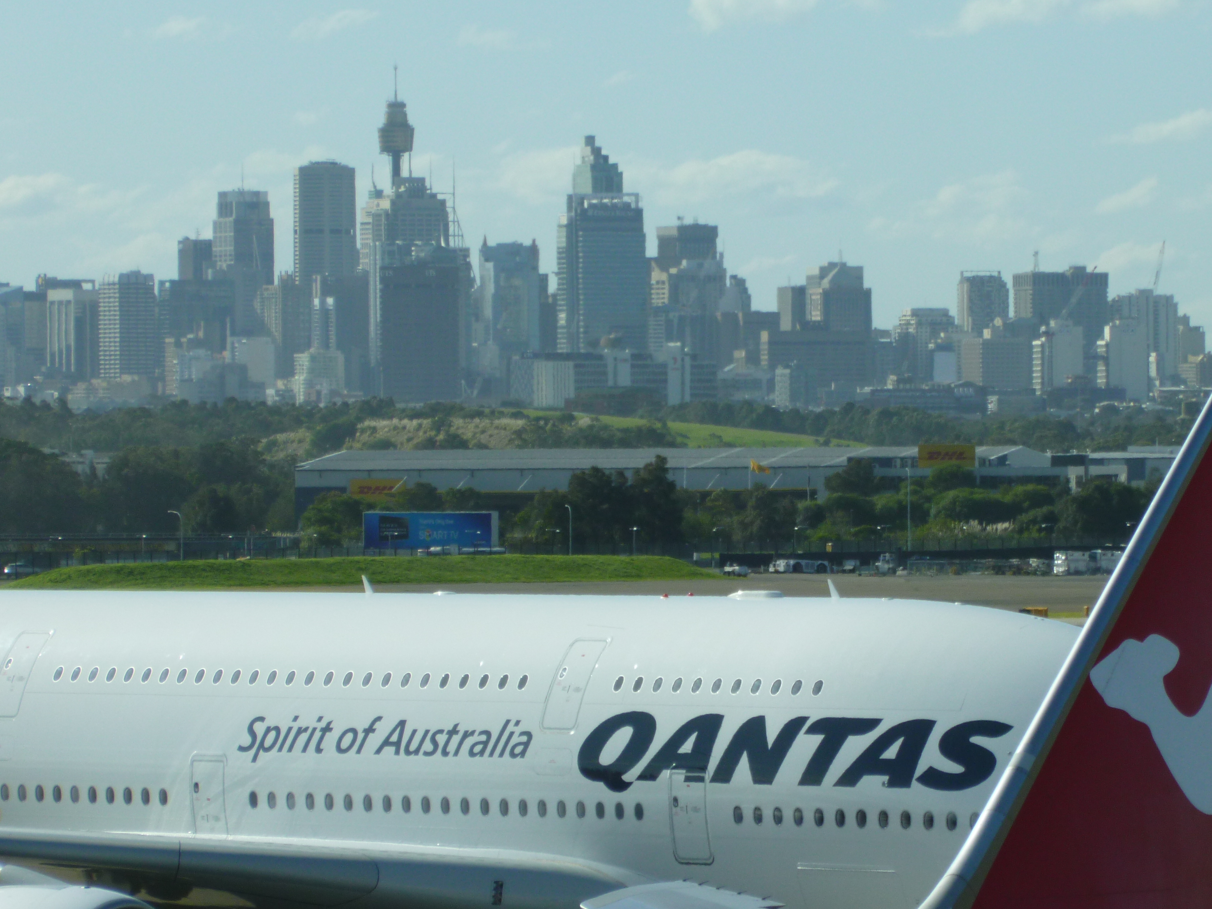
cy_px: 484
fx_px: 10714
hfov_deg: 6.5
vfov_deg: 4.9
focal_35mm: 306
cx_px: 784
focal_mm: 40
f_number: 5.9
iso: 100
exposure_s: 1/200
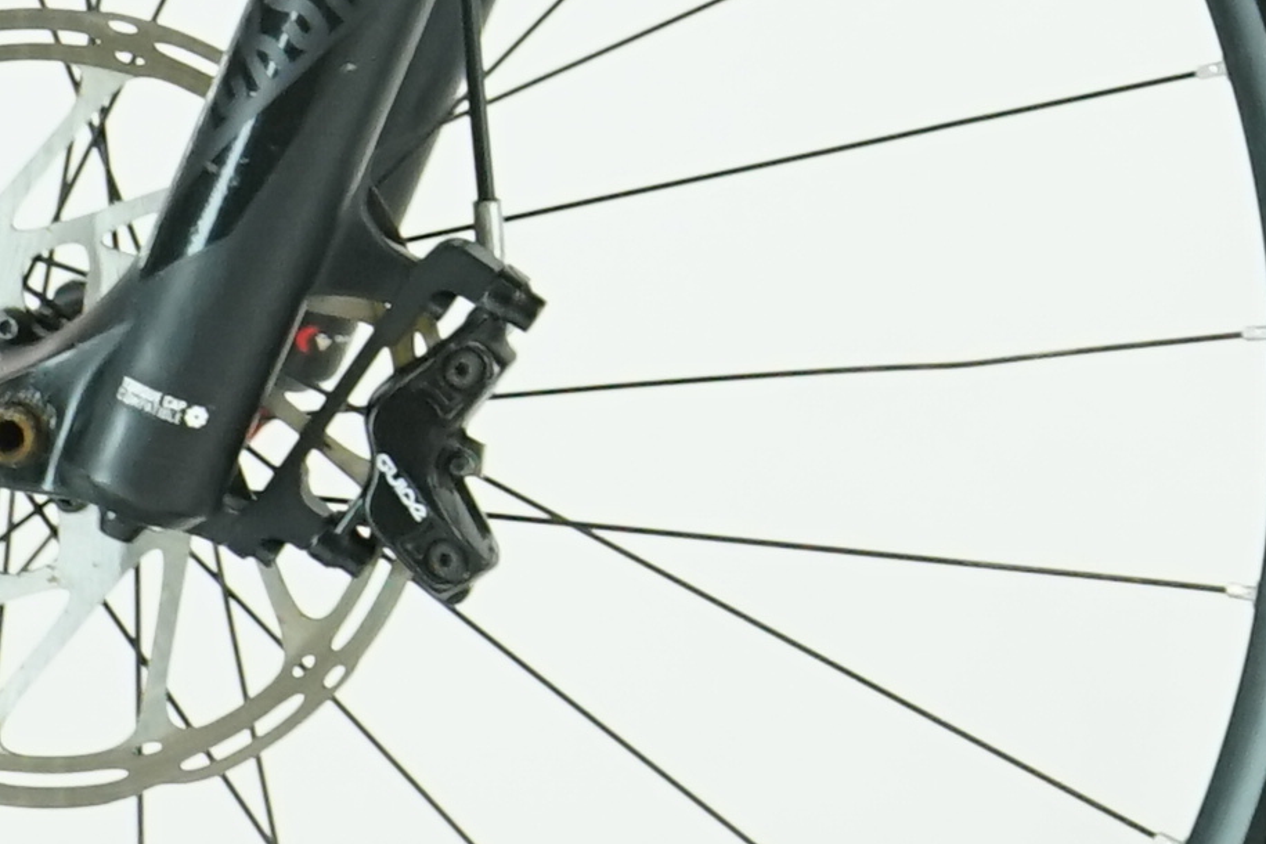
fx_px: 11991
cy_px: -527
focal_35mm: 341
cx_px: 2457
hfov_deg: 5.9
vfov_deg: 4.0
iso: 1600
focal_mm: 52
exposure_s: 1/200
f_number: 5.6
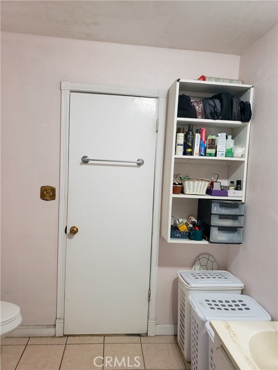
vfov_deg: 67.3
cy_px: 185
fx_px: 278
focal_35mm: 26
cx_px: 139
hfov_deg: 53.1
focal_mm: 4.3
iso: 250
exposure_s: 1/20
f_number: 2.4
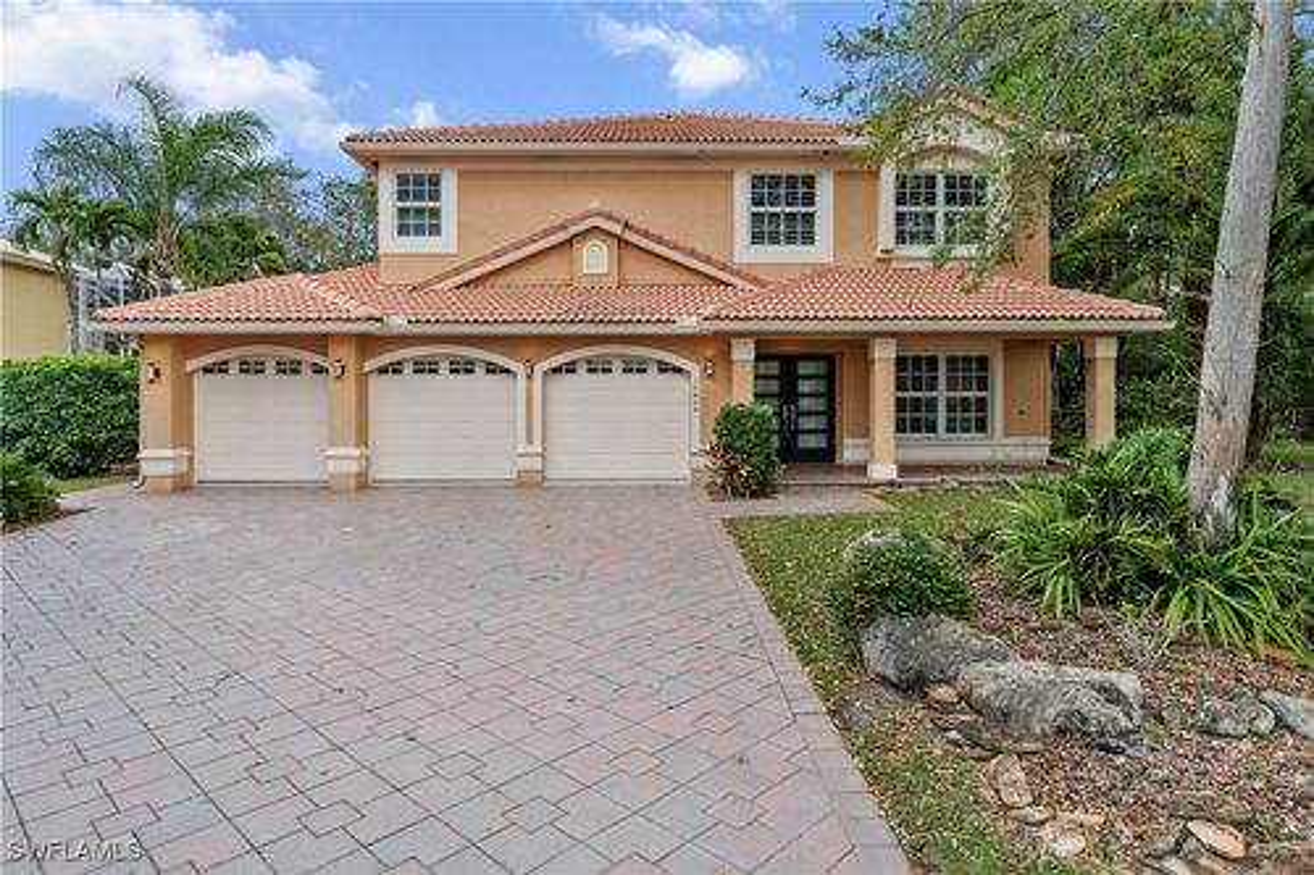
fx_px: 752
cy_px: 438
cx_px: 657
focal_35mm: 21
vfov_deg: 60.4
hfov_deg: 82.3
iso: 100
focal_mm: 20.6
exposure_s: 1/100
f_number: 8
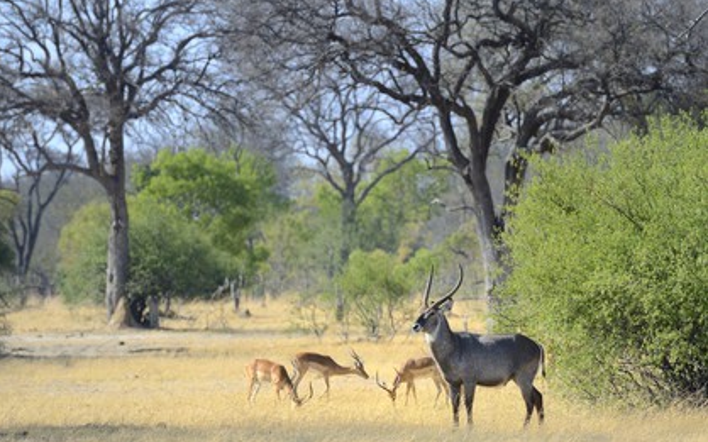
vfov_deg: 4.6
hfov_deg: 7.3
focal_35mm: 287
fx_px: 5536
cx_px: 354
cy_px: 224
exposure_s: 1/1000
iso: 400
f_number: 7.1
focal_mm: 280
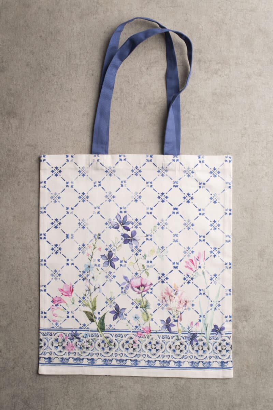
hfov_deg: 27.0
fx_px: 568
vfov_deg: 39.6
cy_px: 205
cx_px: 136
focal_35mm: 50
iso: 100
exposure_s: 1/160
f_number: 8
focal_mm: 50
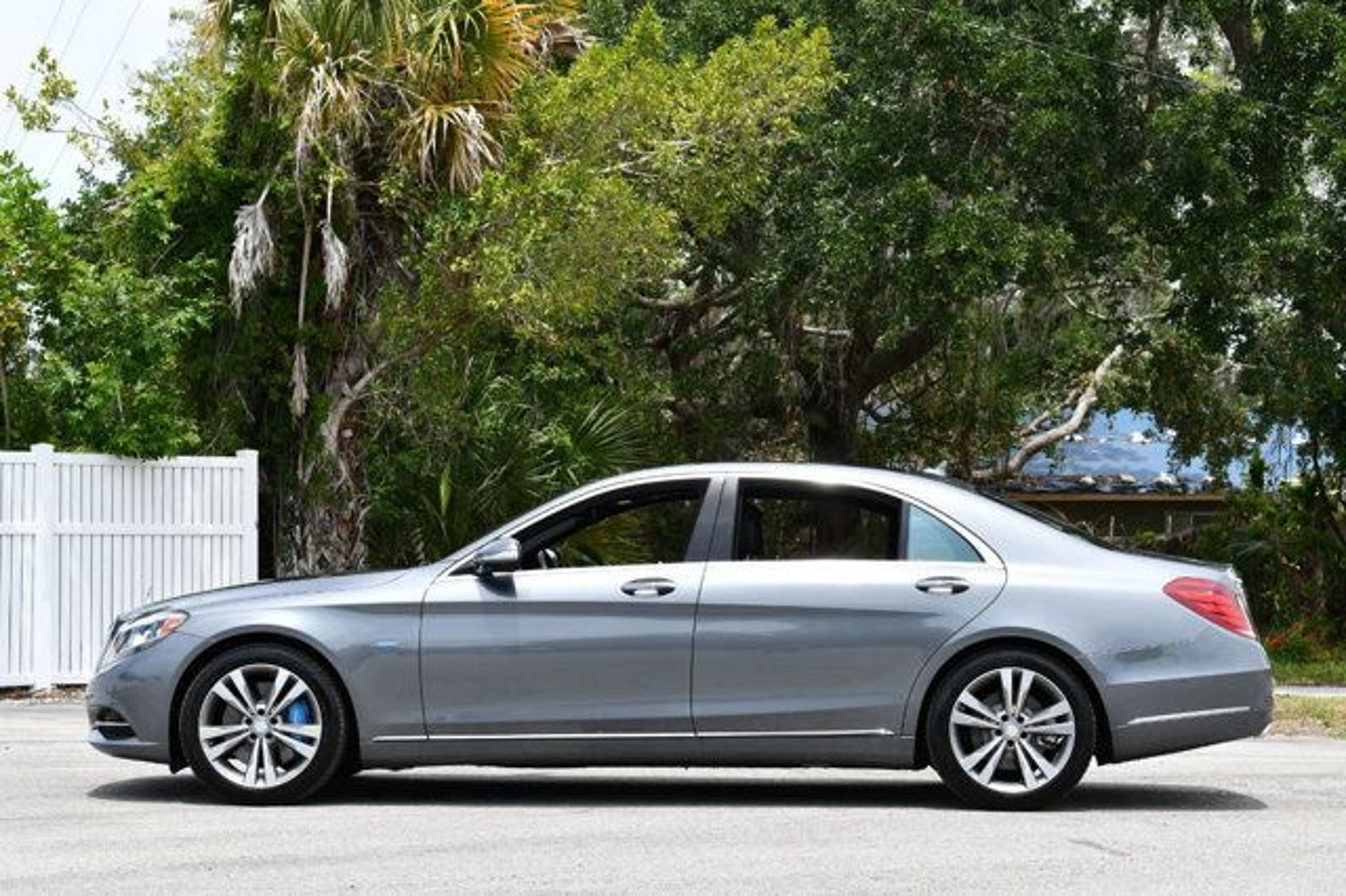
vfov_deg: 18.2
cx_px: 673
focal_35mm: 75
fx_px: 2803
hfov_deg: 27.0
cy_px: 448
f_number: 8
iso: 110
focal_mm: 50
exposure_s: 1/250
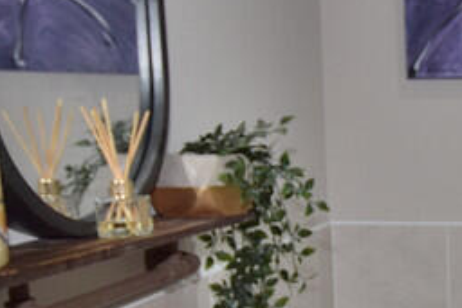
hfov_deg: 28.5
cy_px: 260
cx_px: 572
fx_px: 770
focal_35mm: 60
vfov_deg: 22.3
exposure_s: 1/100
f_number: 5
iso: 360
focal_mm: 10
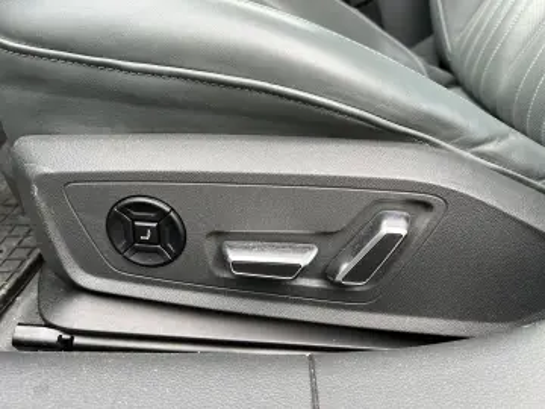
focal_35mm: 26
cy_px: 204
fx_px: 409
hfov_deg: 67.3
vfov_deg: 53.1
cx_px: 272
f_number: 1.5
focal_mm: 5.7
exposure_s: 1/121
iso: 125
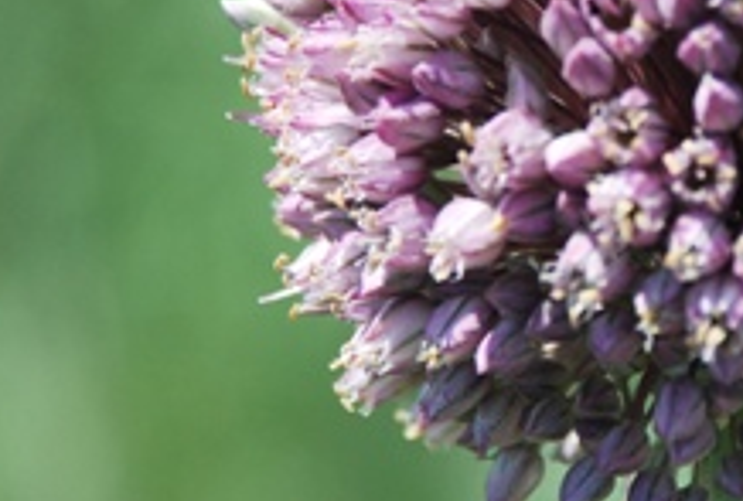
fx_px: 12291
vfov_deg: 2.3
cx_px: 740
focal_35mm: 593
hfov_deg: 3.5
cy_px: 51
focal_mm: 135
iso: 200
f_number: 5.6
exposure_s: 1/500
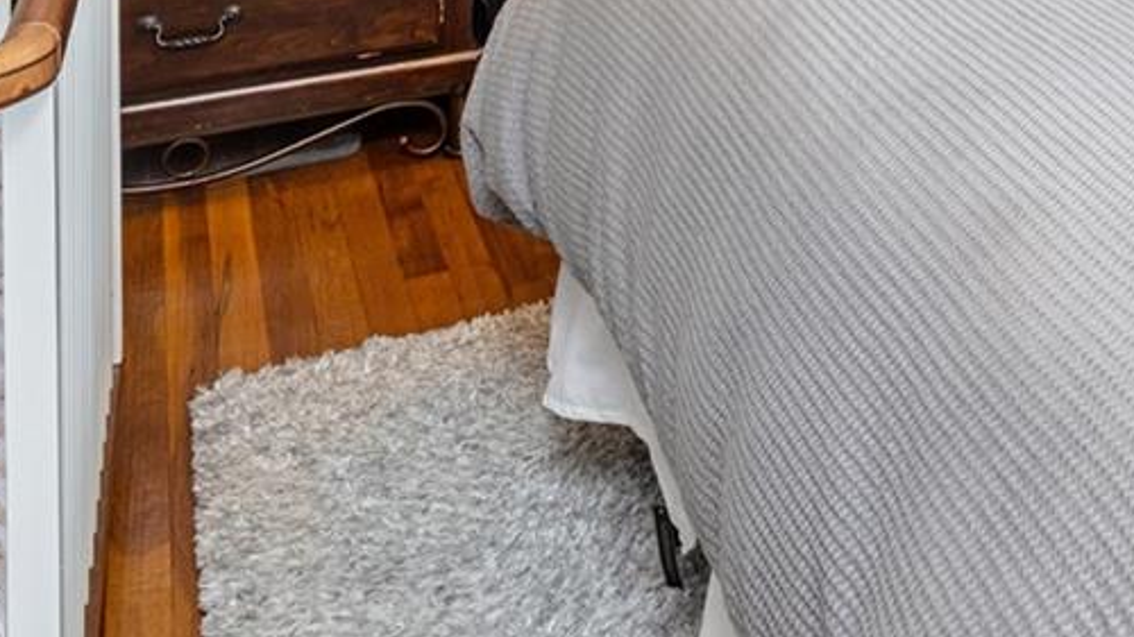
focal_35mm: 60
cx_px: 1456
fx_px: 1804
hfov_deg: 28.8
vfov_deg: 17.7
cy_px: -354
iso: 200
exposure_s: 1/2.5
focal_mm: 14
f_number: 11
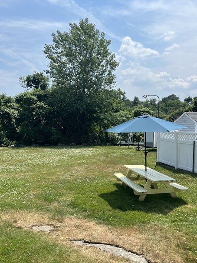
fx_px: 250
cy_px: 147
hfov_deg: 42.9
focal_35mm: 33
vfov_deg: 55.2
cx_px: 111
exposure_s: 1/5882
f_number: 1.5
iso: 50
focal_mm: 5.7
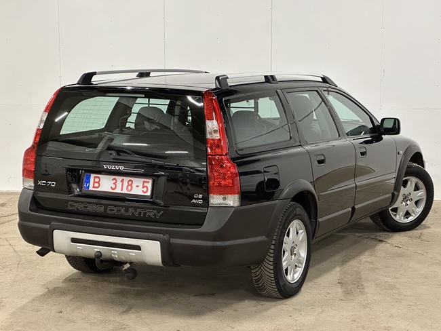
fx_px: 981
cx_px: 220
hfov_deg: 25.3
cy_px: 166
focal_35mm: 77
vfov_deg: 19.2
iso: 500
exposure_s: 1/50
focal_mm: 9
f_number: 2.8
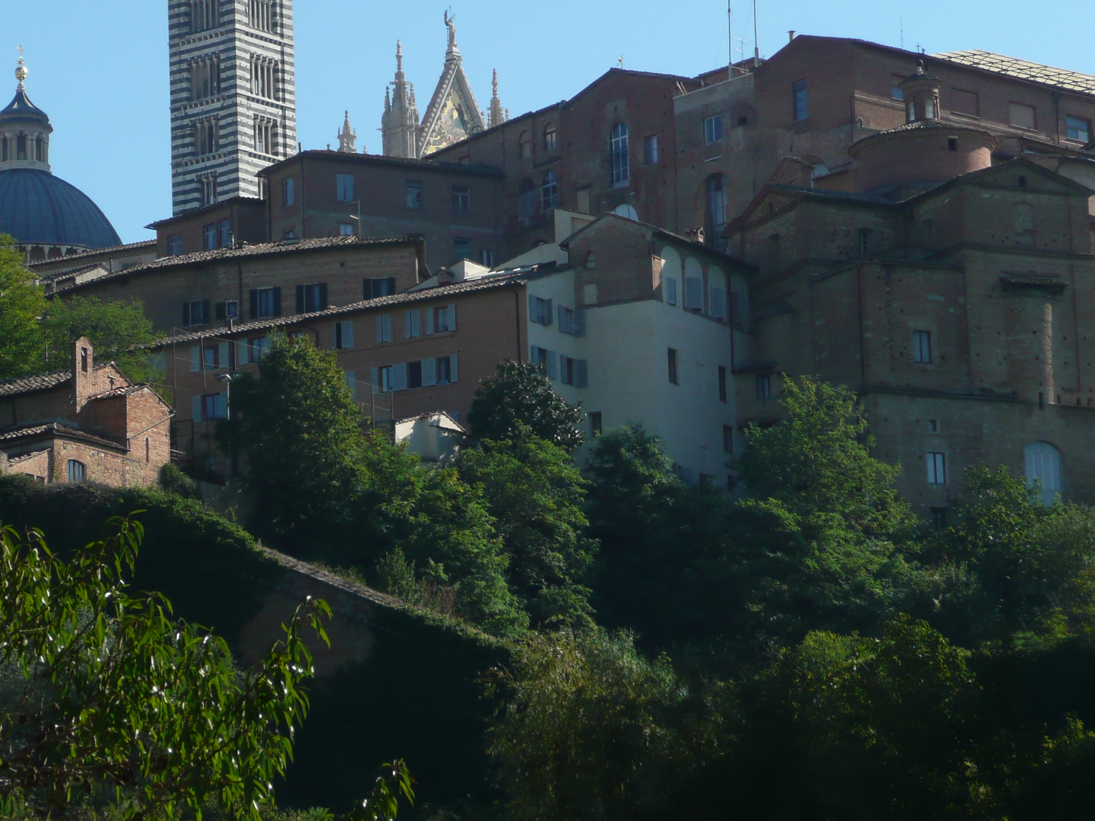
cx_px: 483
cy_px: 309
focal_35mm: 155
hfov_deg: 12.7
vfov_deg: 9.6
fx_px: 4903
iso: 100
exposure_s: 1/500
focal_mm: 18.4
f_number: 4.7
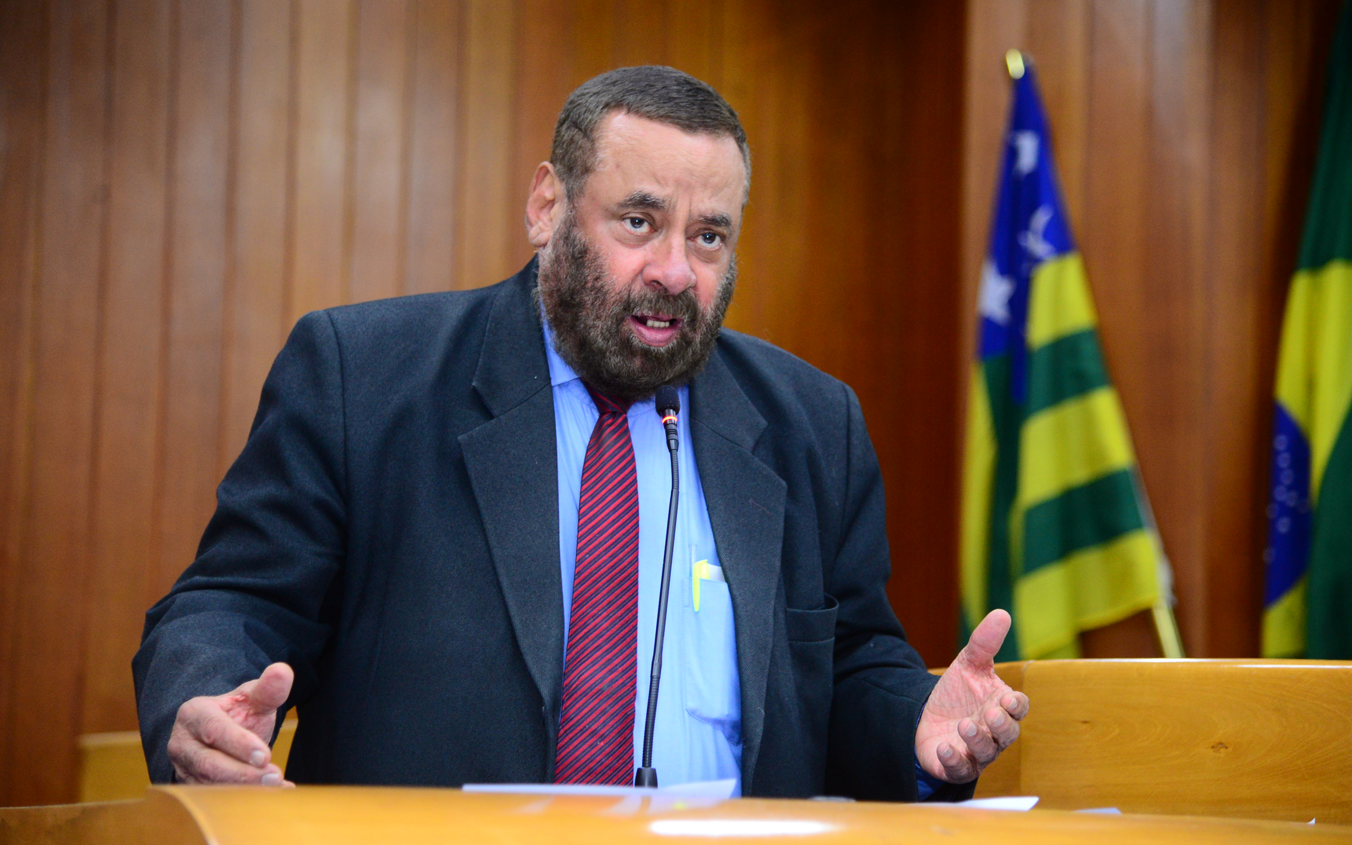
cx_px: 676
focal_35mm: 100
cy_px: 422
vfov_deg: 13.1
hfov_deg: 20.8
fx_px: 3684
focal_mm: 98
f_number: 4
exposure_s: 1/60
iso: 2000
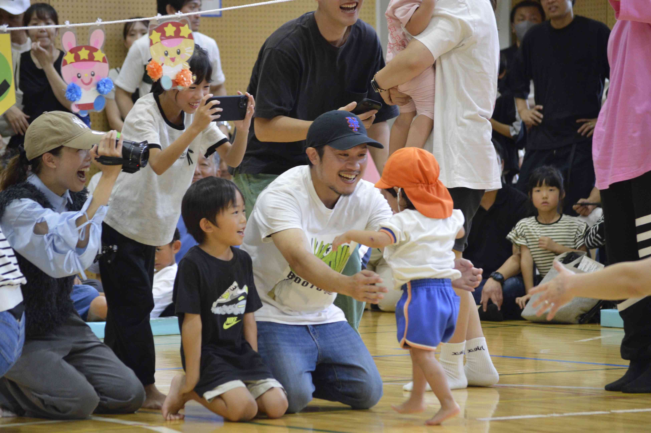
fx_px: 3144
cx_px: 326
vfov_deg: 7.9
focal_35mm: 174
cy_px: 216
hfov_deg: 11.8
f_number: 4.8
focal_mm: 116
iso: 1800
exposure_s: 1/125
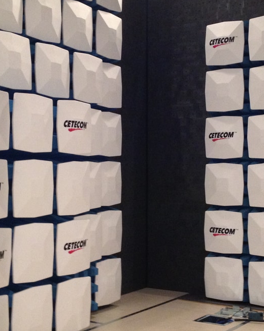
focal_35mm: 70
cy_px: 158
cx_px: 146
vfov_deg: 27.1
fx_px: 684
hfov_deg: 21.8
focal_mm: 4.28
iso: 250
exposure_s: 1/20
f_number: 2.4
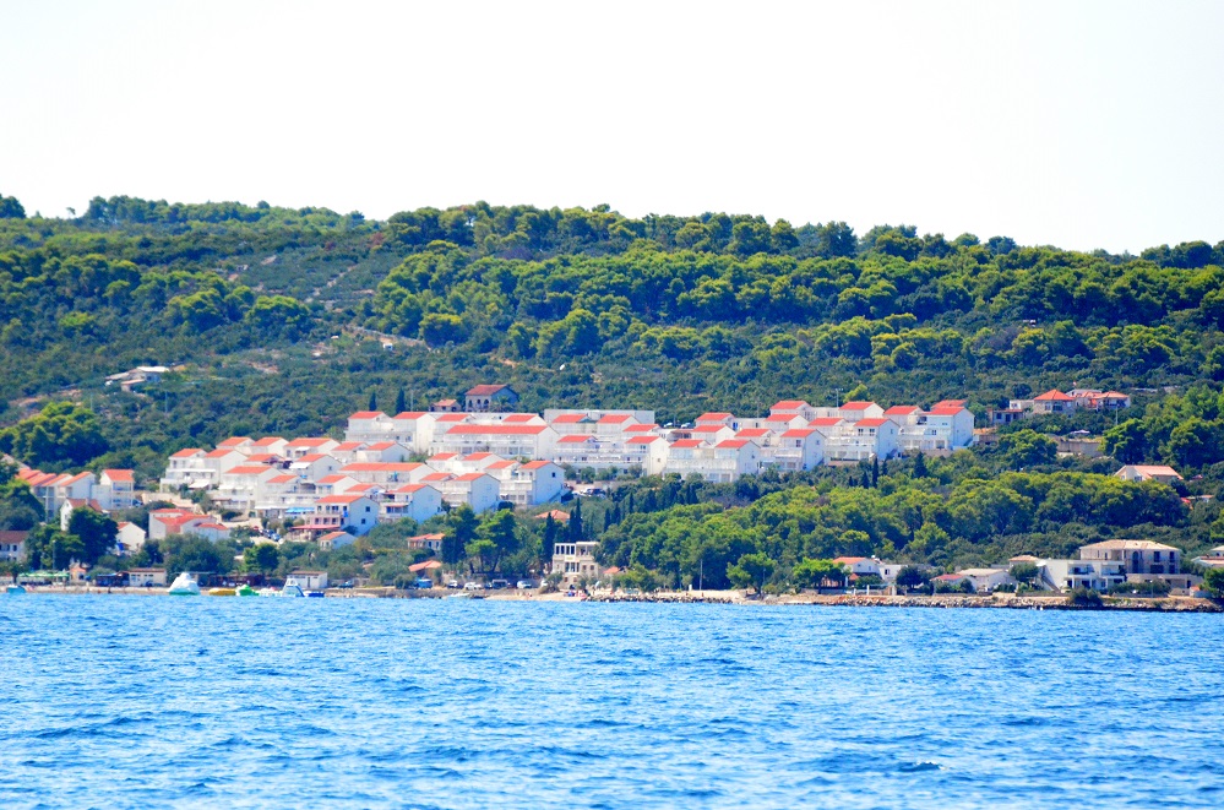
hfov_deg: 4.6
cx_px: 612
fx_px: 15264
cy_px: 405
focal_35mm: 450
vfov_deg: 3.0
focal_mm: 300
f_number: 5.6
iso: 4500
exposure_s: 1/8000
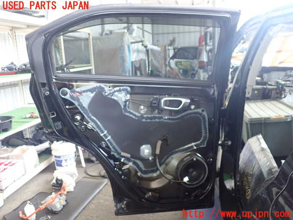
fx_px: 254
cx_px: 146
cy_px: 110
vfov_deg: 46.8
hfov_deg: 60.0
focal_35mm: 30
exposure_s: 1/125
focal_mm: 5.5
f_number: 2.3
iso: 800
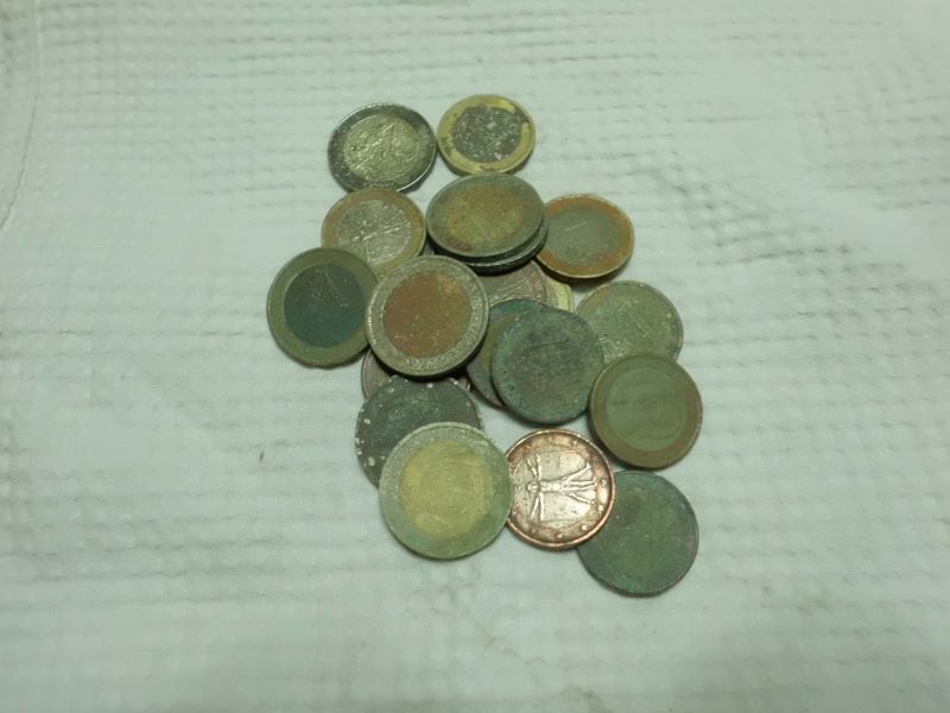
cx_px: 475
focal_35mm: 26
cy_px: 356
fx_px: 714
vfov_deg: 53.1
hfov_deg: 67.3
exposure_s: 1/20
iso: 400
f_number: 3.2
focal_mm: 4.6
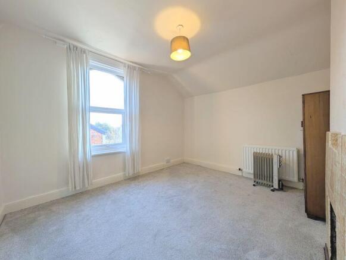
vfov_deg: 94.6
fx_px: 120
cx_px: 173
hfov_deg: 110.5
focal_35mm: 12
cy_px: 130
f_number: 1.7
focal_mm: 2.02
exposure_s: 1/105
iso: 41
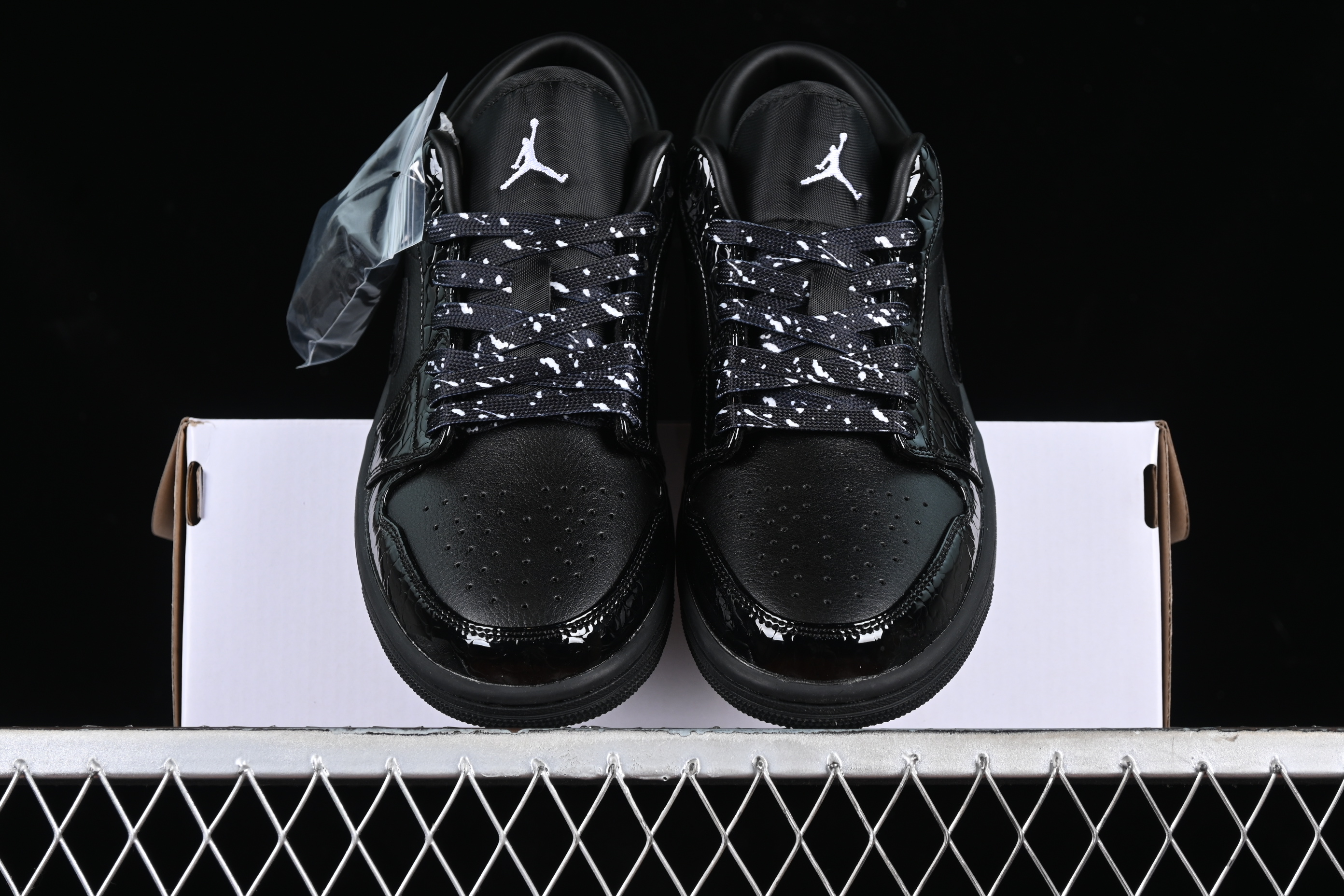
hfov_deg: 27.0
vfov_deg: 18.2
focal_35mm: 75
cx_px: 672
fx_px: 2800
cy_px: 448
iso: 160
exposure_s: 1/50
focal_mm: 50
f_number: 6.3
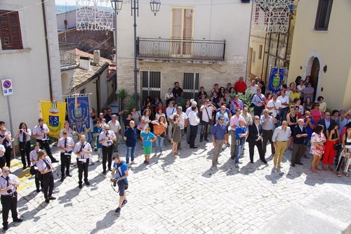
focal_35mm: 33
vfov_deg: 39.9
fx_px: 322
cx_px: 176
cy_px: 117
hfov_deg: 57.2
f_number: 8
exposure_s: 1/320
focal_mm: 22
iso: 400
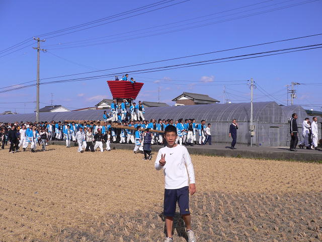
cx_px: 161
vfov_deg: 40.7
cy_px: 121
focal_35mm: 35
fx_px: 326
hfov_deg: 52.6
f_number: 5.6
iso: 80
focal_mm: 5.8
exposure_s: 1/500
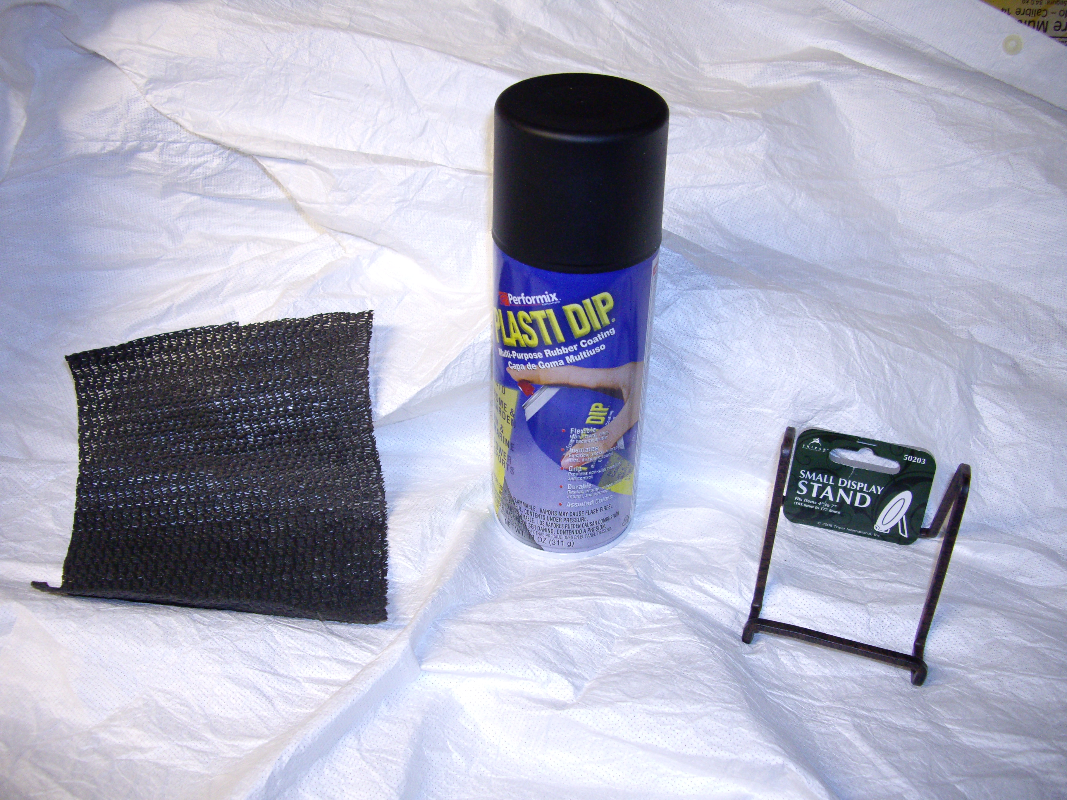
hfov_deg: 49.0
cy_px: 400
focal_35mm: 38
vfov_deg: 37.7
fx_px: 1171
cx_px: 534
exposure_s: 1/40
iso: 400
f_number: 2.8
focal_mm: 7.9
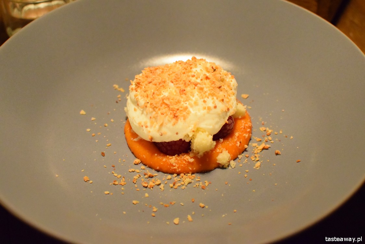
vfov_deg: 25.8
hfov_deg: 37.8
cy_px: 122
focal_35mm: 52
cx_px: 182
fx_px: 532
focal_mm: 35
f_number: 6.3
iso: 7200
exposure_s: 1/125
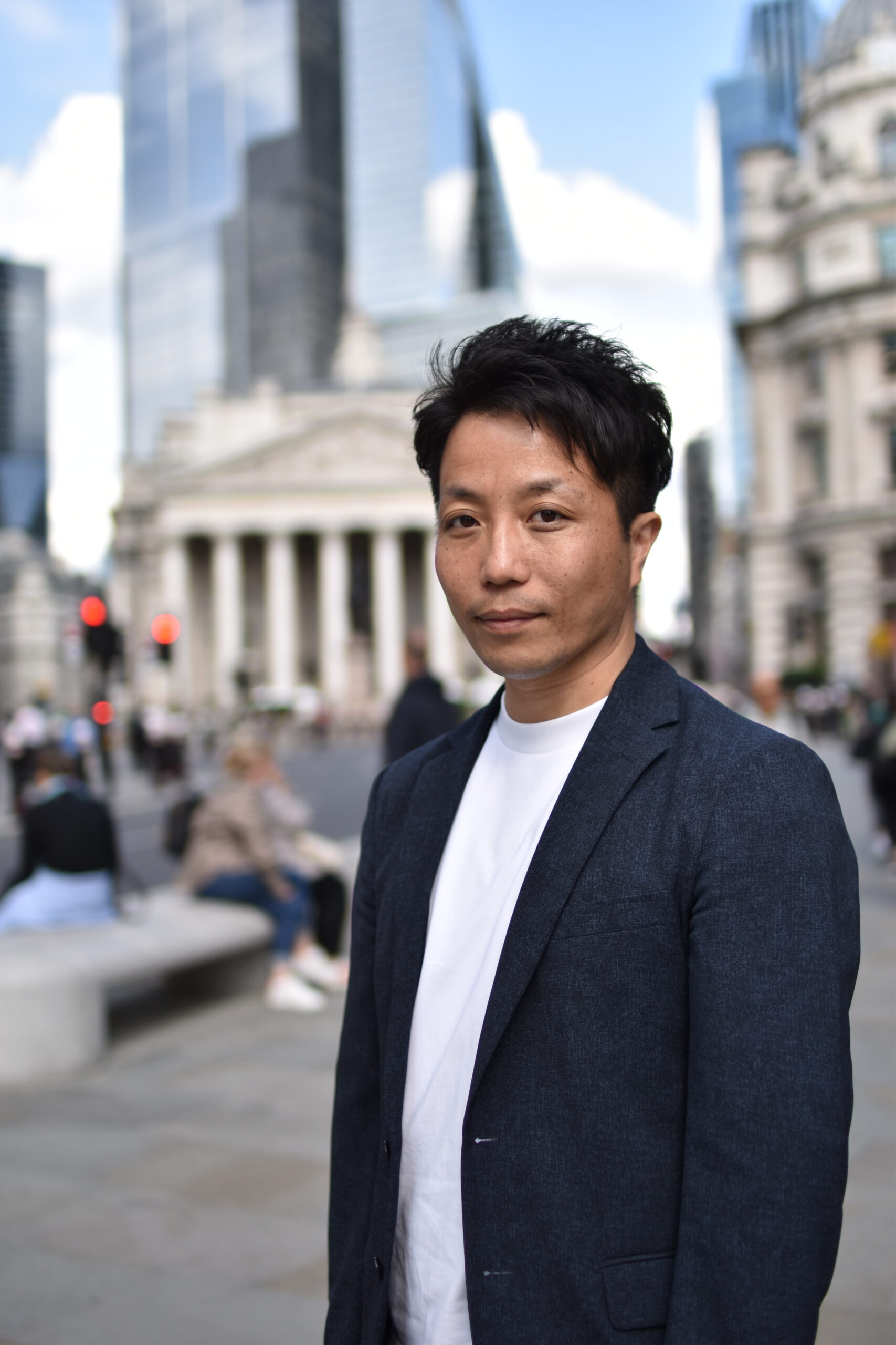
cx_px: 448
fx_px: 1680
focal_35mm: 45
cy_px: 672
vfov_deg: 43.6
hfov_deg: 29.9
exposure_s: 1/4000
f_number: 1.4
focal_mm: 30
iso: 125
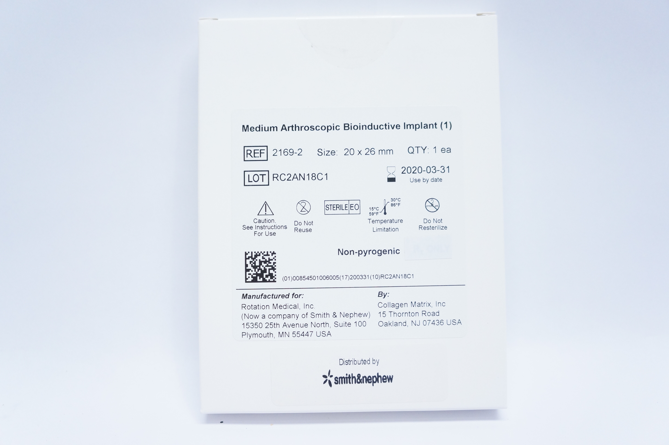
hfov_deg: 57.3
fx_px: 613
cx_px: 334
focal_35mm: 33
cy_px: 222
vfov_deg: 39.9
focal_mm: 22
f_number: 4
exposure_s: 1/250
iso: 1600
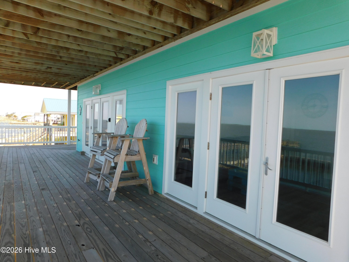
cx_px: 174
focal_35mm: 23
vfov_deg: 58.9
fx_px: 232
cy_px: 131
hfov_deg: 73.9
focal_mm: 4
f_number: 3
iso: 125
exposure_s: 1/640
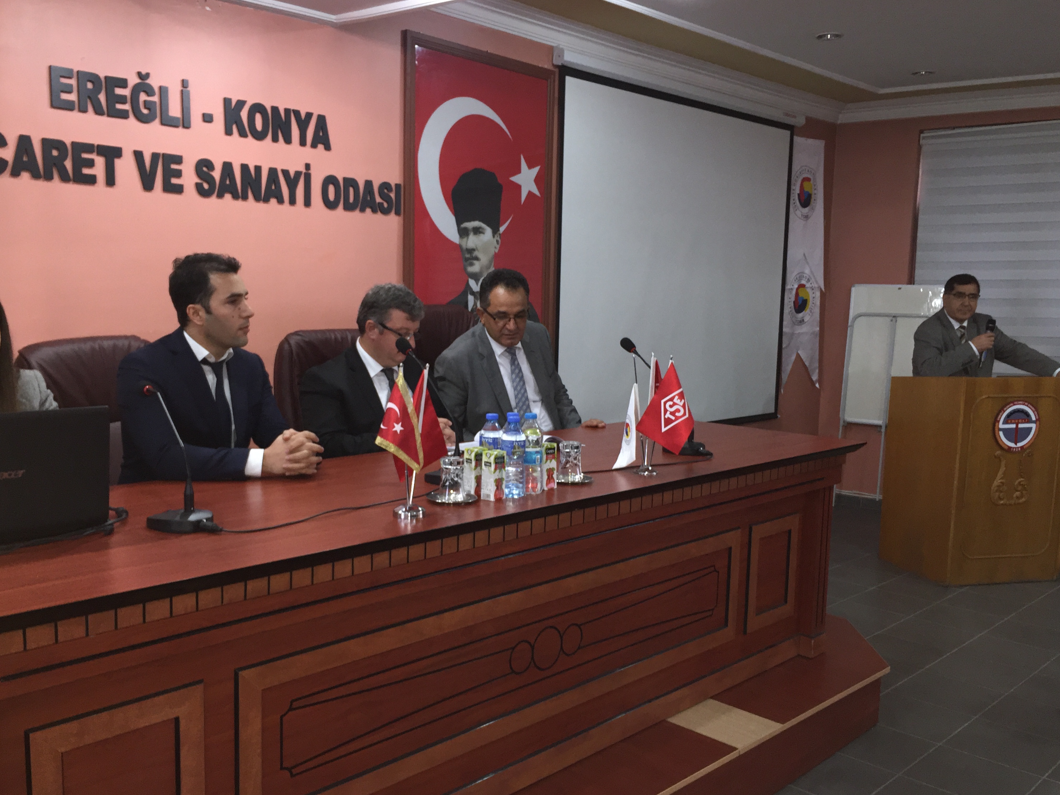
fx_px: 980
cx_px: 505
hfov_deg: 56.8
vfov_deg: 44.1
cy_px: 434
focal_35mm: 32
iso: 80
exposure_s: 1/20
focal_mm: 4.15
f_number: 2.2
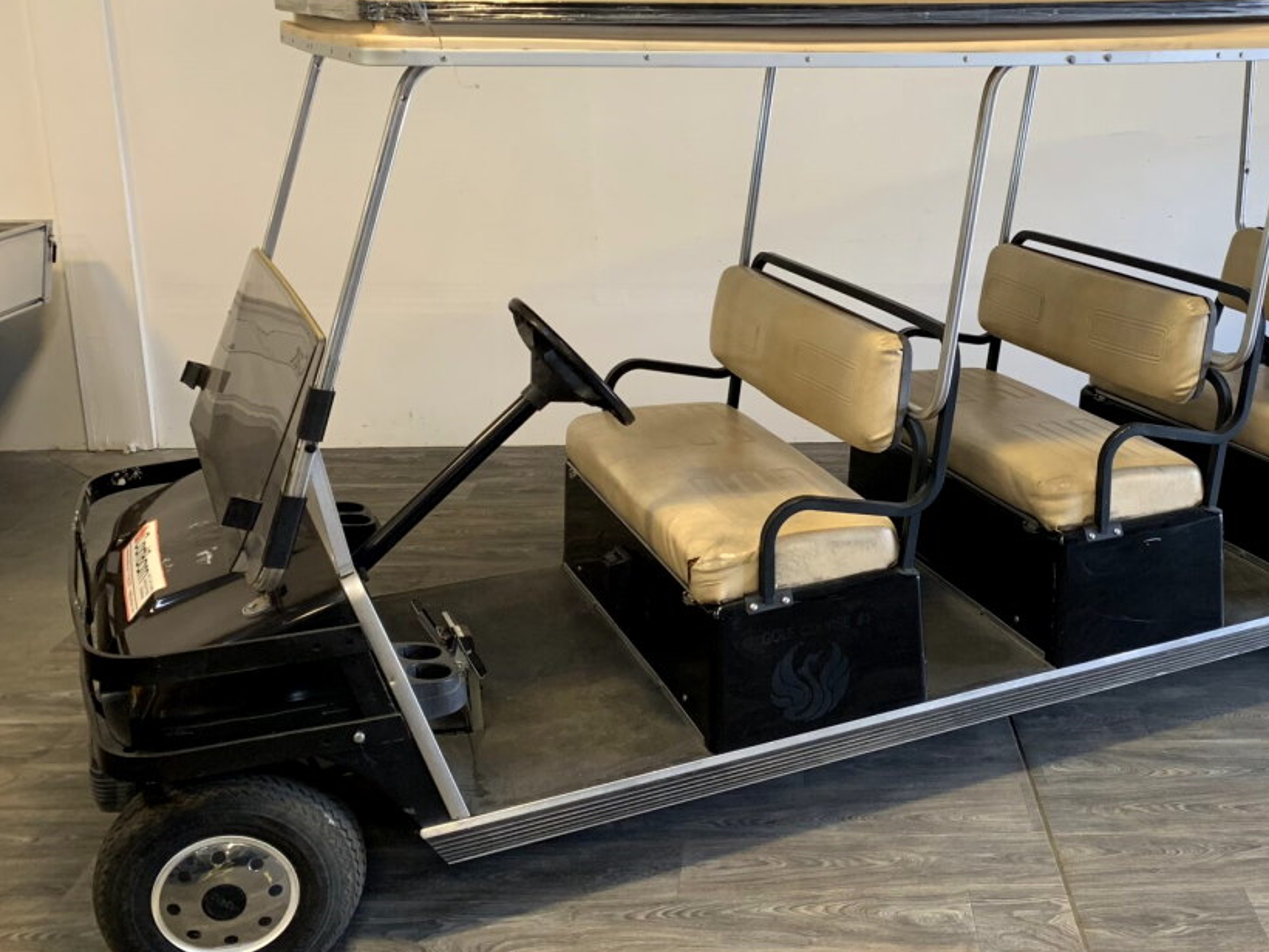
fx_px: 1393
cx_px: 903
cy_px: 383
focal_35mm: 38
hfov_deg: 47.7
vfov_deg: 37.6
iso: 100
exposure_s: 1/78
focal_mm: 4.25
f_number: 1.8
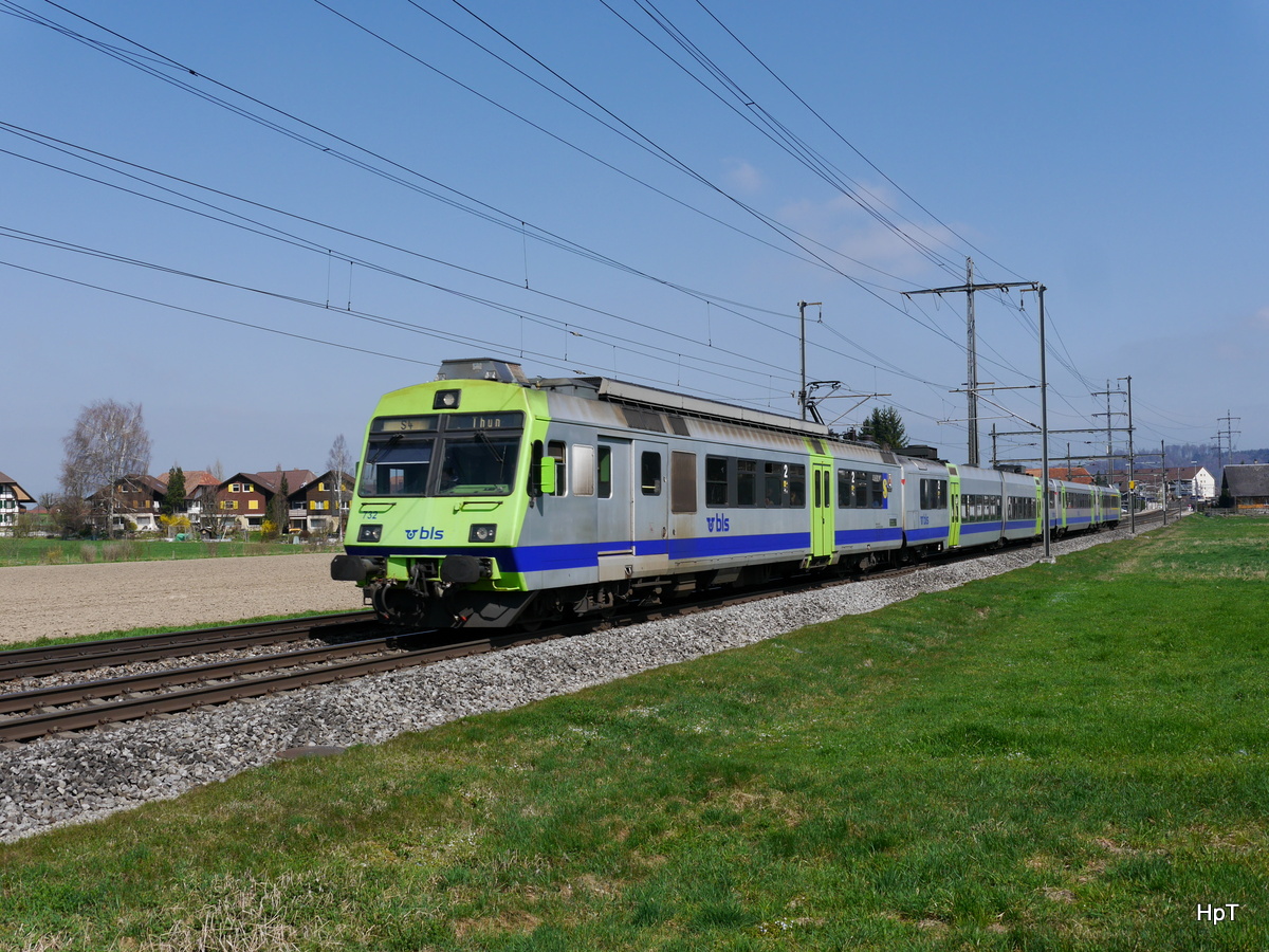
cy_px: 476
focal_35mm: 38
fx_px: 1393
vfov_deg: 37.7
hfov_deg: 49.0
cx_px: 634
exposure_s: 1/400
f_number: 9
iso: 160
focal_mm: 19
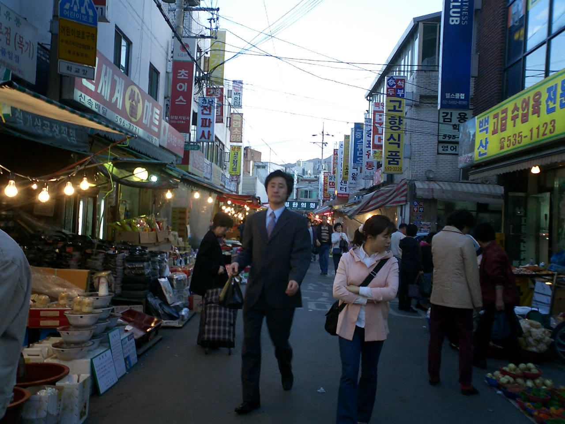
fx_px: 604
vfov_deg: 38.7
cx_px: 282
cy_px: 212
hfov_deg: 50.1
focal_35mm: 37
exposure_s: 1/60
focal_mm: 5.6
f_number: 3.5
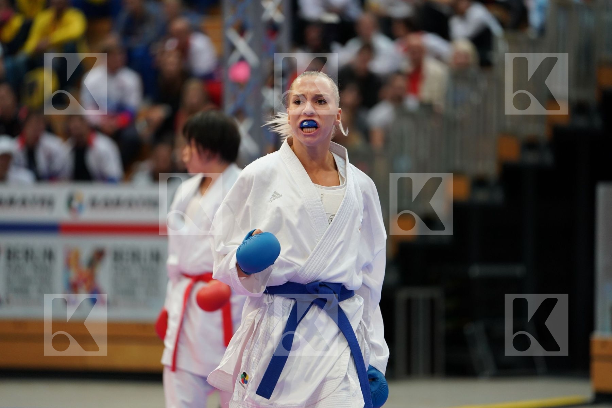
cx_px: 306
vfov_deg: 6.9
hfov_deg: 10.3
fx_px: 3400
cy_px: 204
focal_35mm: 200
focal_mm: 200
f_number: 2.8
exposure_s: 1/1000
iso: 2000
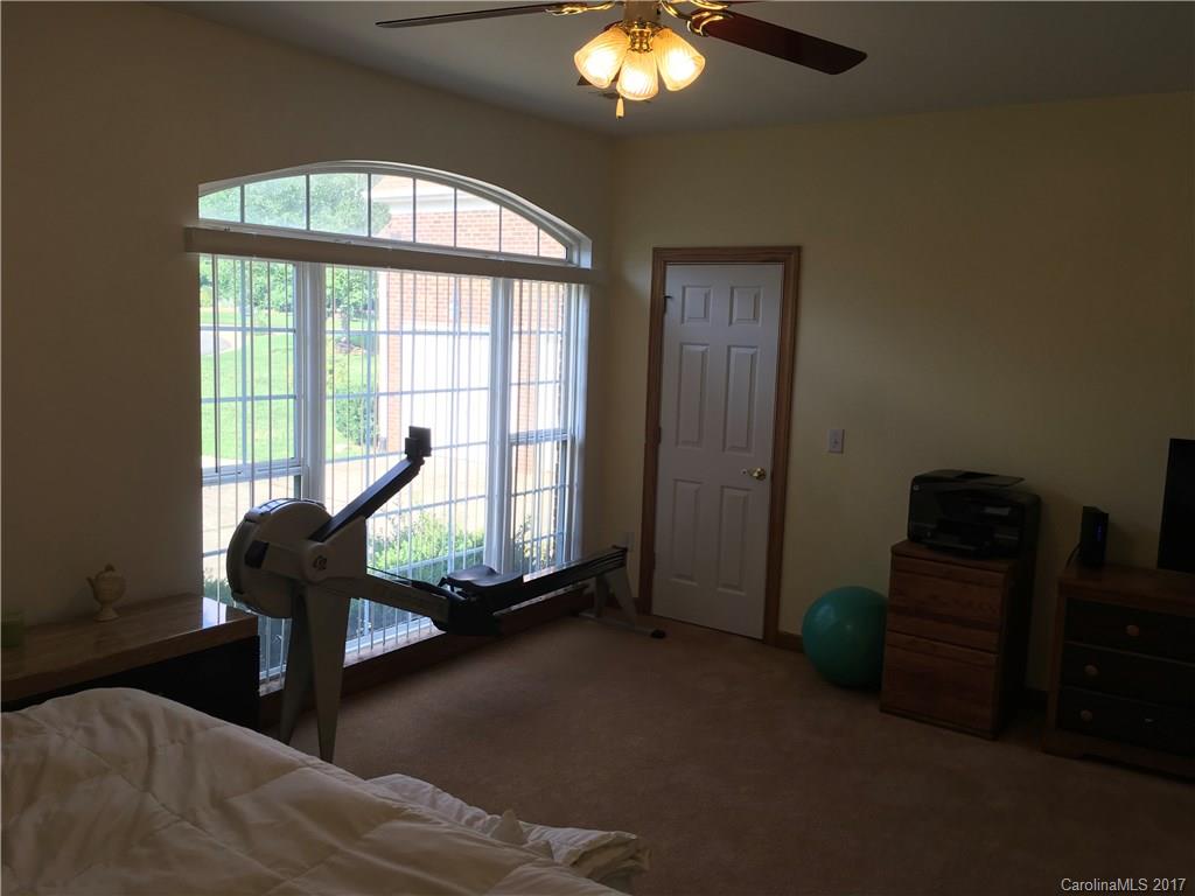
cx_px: 598
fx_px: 1001
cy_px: 448
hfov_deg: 61.7
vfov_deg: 48.2
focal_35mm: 29
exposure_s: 1/134
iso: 25
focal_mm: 4.15
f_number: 2.2
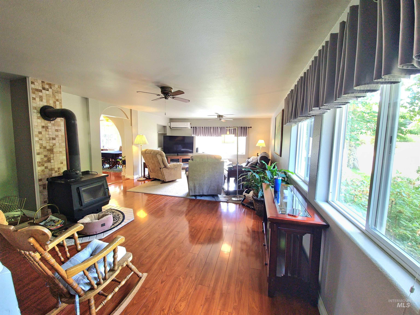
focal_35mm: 13
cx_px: 210
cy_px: 158
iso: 200
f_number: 2.2
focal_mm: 2.2
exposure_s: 1/60.2
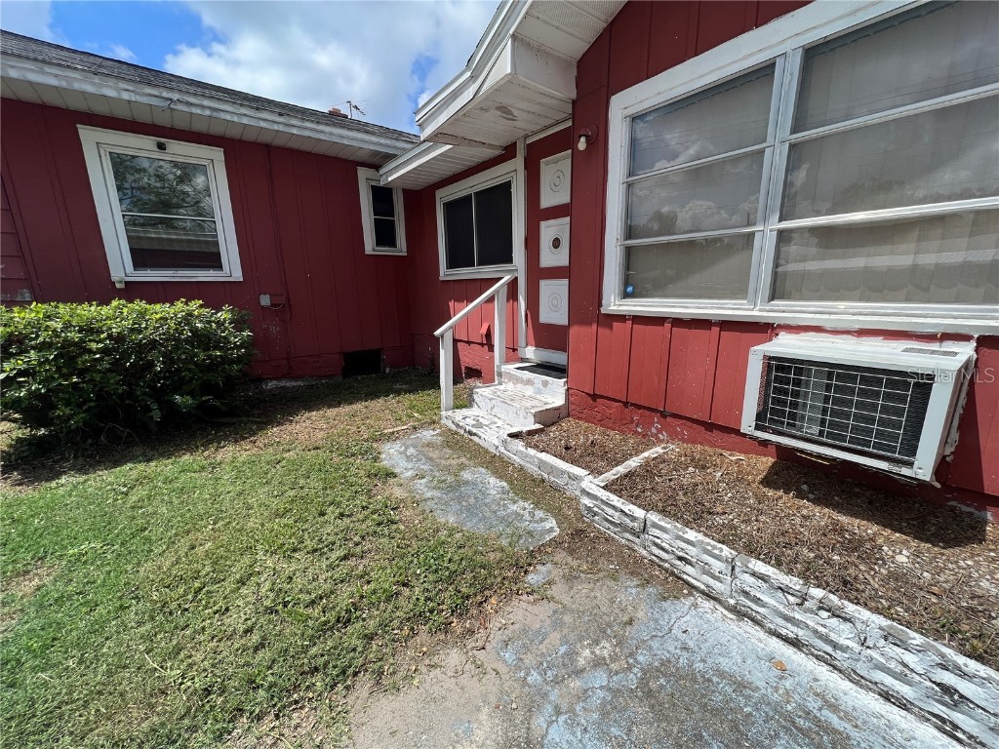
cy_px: 374
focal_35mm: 13
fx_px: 375
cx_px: 500
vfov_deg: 89.9
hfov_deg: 106.2
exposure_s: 1/1727
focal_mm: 1.57
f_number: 1.8
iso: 32
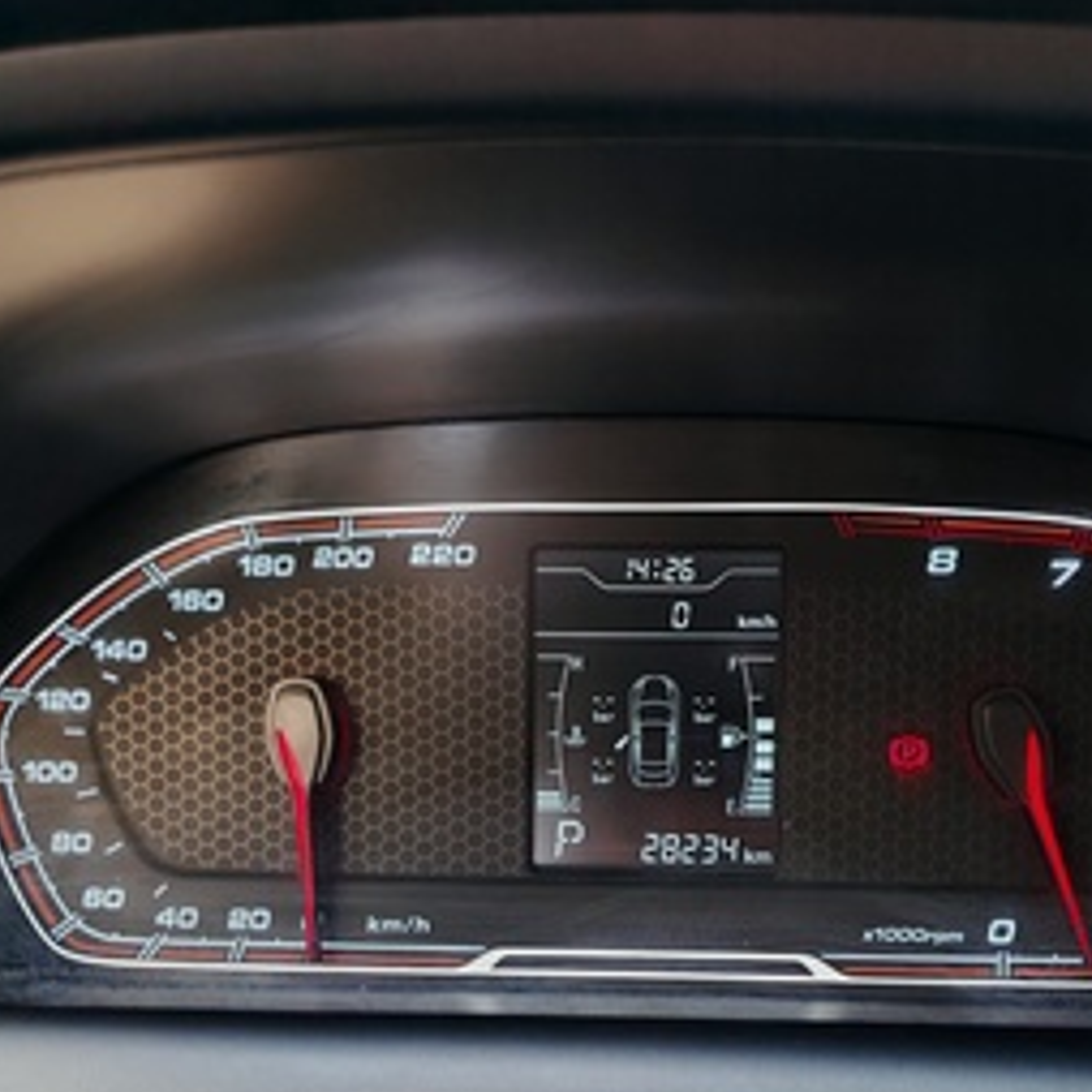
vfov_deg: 37.8
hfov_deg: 39.1
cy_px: 866
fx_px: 1535
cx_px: 638
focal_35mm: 43
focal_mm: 5.52
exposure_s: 1/100
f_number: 1.95
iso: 80
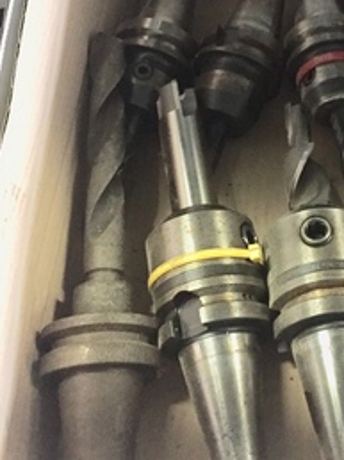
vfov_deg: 35.2
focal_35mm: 54
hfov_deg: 26.4
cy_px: 146
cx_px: 287
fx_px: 717
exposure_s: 1/17
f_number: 2.2
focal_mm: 4.15
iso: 400
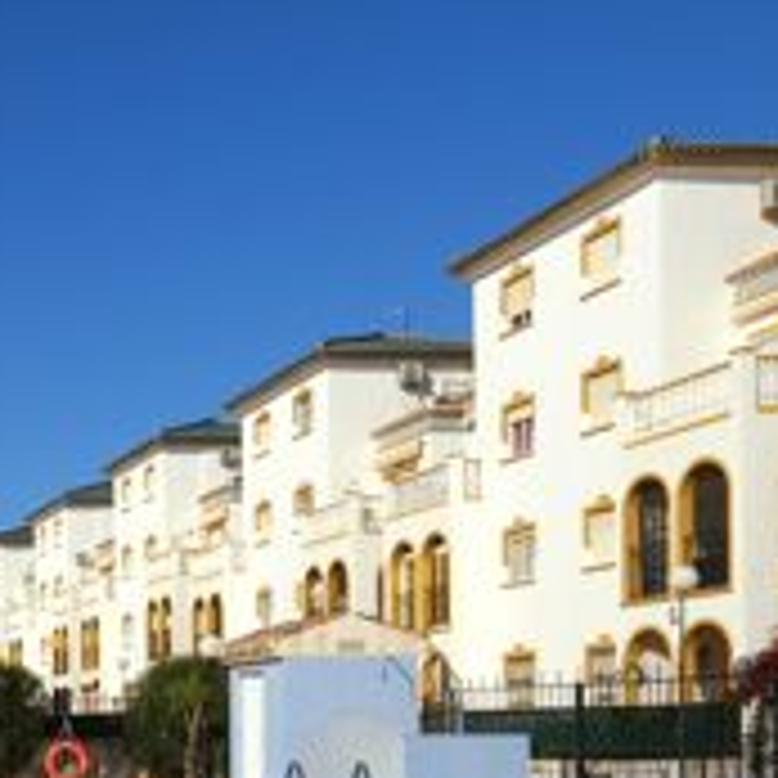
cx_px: -101
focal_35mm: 52
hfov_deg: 29.2
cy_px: 751
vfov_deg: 30.8
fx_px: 1322
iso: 125
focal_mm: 10
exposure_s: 1/125
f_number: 18
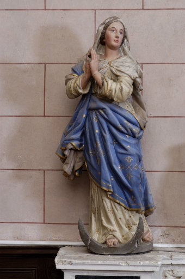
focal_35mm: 105
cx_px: 92
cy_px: 140
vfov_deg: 19.5
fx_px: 812
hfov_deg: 13.0
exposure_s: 1/60
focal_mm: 70
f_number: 10
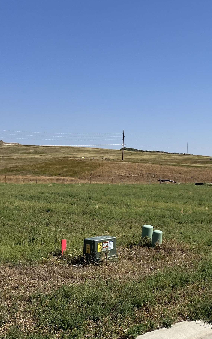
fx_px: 434
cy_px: 189
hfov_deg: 24.0
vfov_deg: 42.6
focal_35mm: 47
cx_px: 279
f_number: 1.5
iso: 50
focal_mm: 5.7
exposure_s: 1/6579
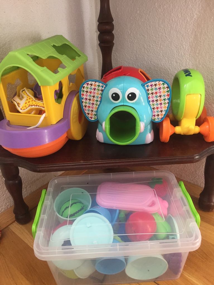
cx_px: 107
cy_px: 142
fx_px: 239
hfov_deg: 48.2
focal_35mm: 29
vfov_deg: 61.7
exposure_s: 1/33
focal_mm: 4.15
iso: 160
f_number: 2.2
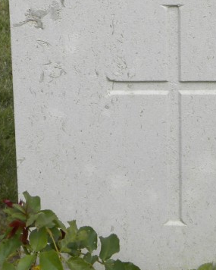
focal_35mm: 129
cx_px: 158
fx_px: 1030
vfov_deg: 14.6
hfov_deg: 11.9
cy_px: -28
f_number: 5
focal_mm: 8.2
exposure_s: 1/272
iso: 64
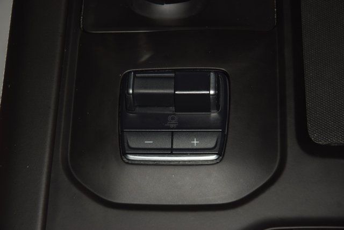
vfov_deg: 13.0
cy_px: 115
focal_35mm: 105
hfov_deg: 19.5
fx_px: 1003
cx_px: 172
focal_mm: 70
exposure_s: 1/125
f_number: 8
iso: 100
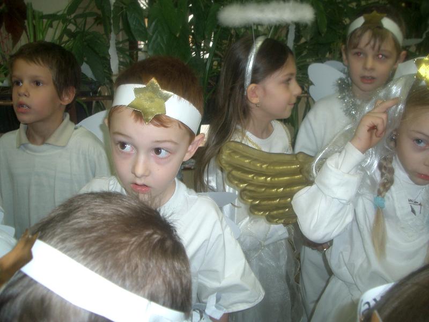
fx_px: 434
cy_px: 161
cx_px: 214
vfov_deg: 40.7
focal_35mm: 35
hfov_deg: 52.6
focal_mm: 5.8
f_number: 2.6
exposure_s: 1/40
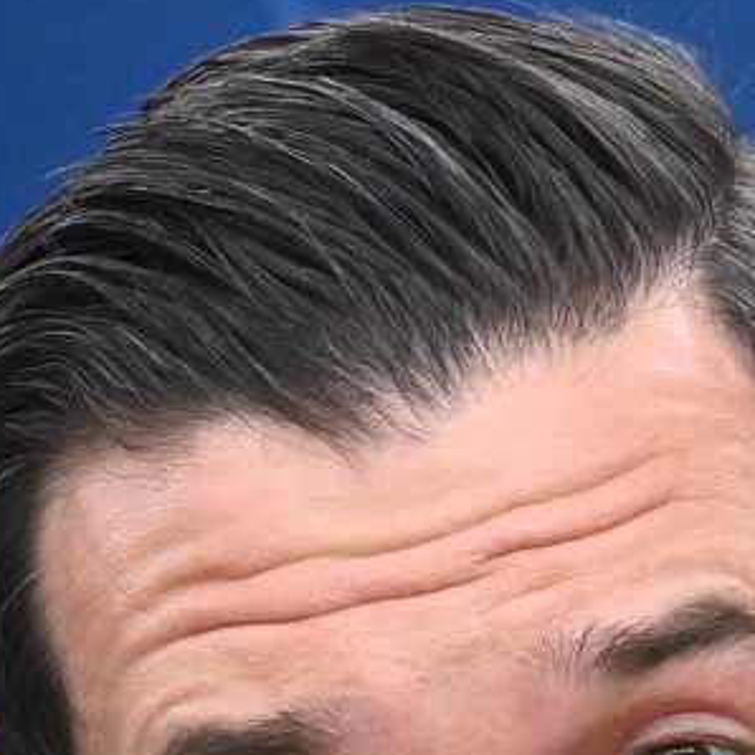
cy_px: 927
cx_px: 269
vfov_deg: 2.3
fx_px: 19124
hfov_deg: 2.3
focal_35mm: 775
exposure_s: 1/320
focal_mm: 200
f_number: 4.5
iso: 2000
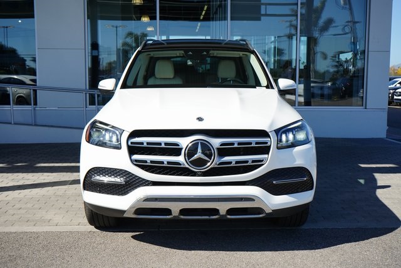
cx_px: 200
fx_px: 446
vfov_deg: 33.4
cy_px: 134
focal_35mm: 40
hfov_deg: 48.4
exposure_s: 1/2000
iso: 1000
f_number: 8
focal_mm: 40
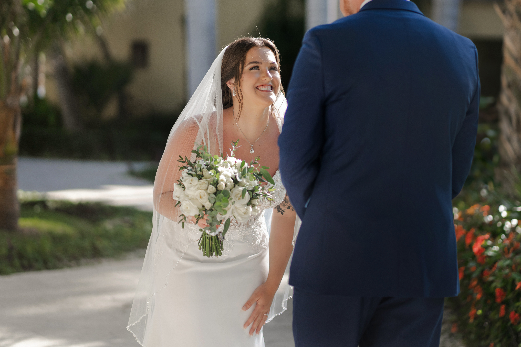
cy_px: 124
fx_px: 1592
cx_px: 292
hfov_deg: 18.6
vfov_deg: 12.4
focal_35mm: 110
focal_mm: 85
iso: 200
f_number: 1.8
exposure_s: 1/2000
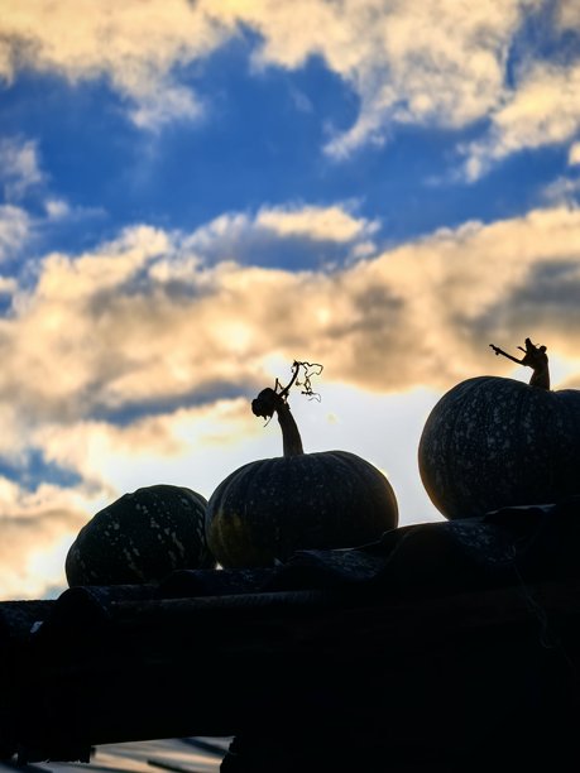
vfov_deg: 20.7
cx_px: 290
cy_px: 386
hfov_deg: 15.6
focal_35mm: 95
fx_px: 2122
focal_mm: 15
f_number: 2.1
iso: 50
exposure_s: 1/1976
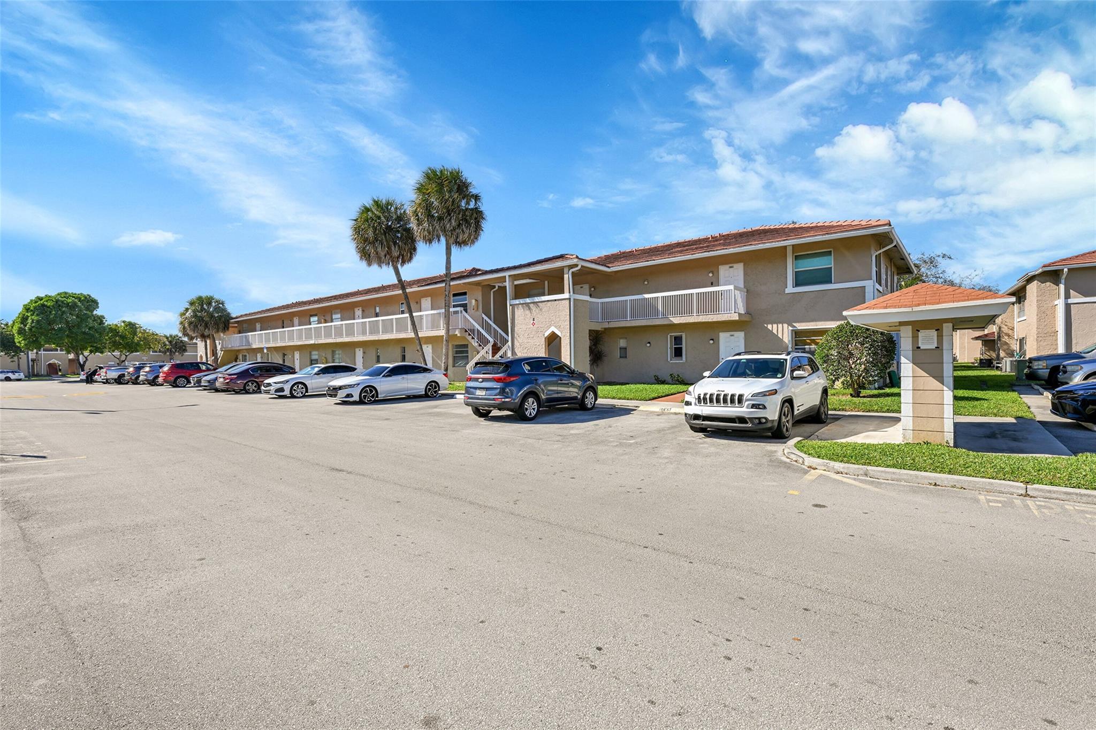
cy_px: 365
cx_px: 548
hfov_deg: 96.7
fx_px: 487
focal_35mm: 16
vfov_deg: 73.7
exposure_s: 1/60
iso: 80
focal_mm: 16
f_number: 10
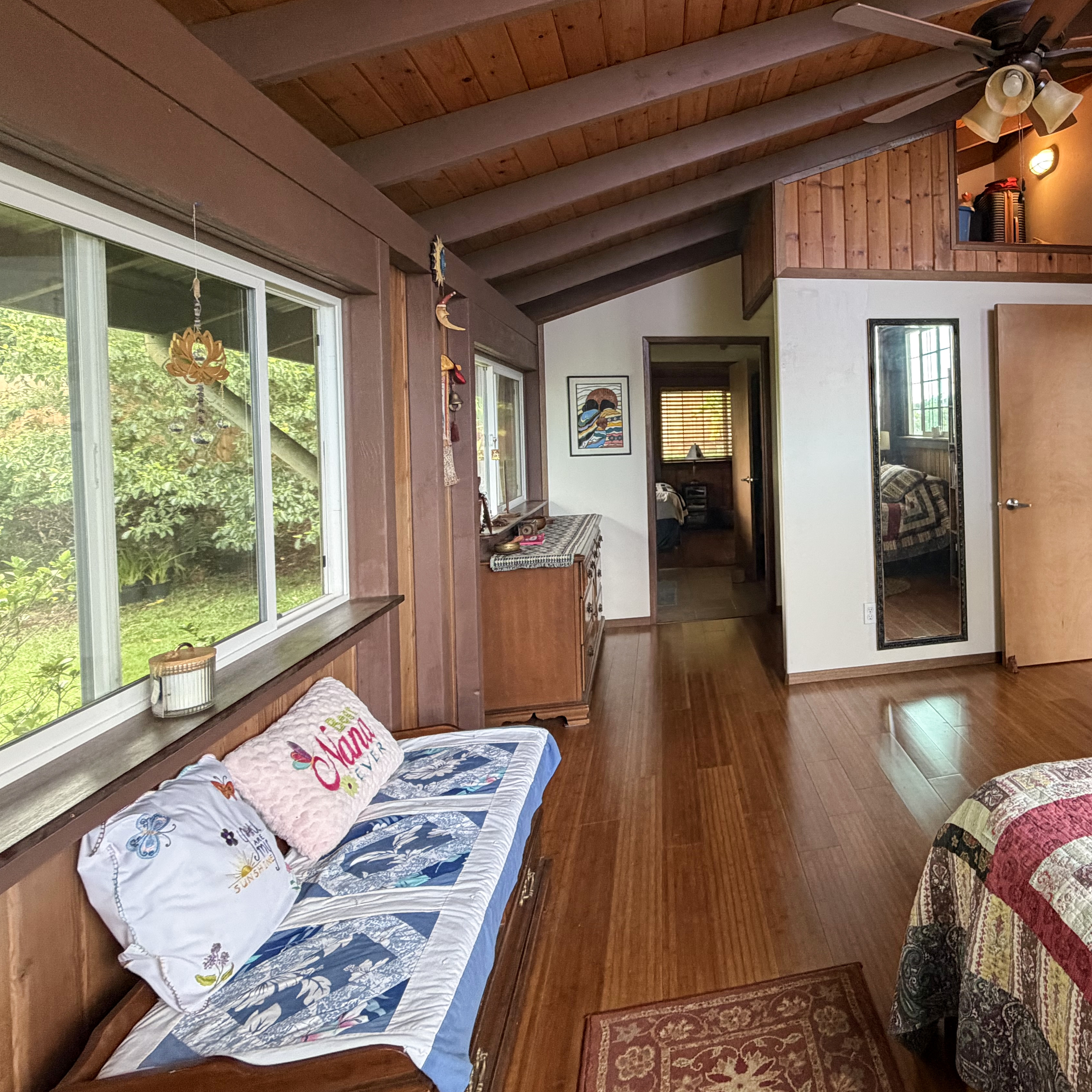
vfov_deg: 71.4
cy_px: 435
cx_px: 841
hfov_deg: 66.8
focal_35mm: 21
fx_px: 749
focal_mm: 2.22
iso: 320
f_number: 2.2
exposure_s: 1/67
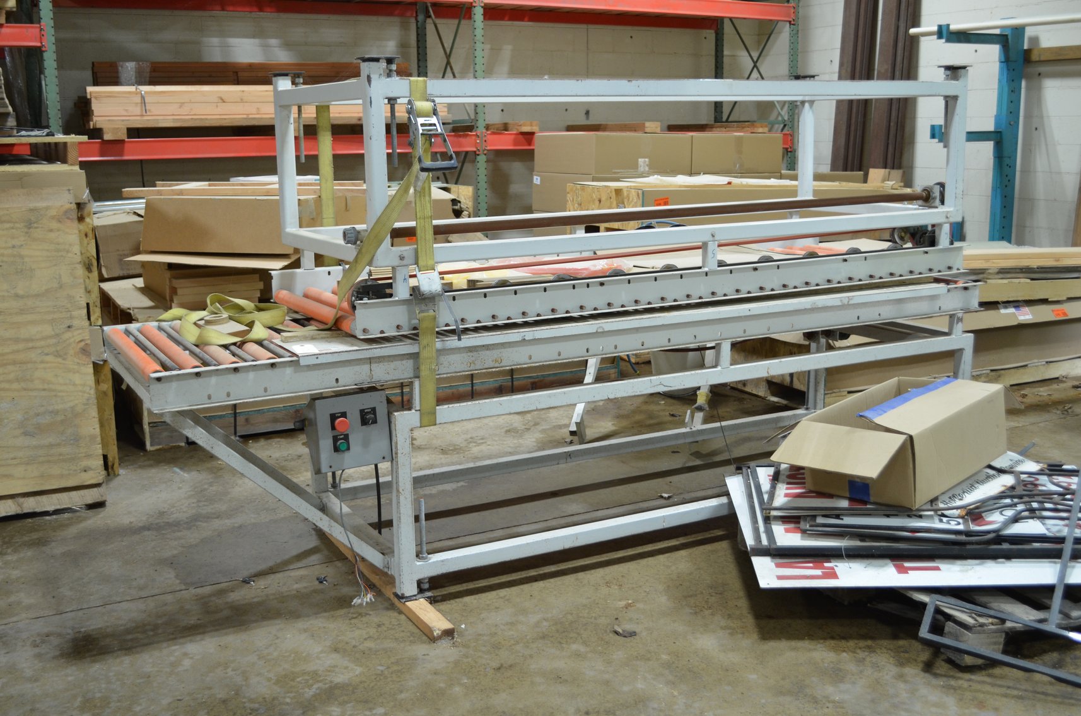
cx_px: 540
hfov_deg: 49.6
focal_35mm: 39
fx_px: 1169
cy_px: 358
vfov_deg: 34.1
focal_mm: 26
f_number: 4.2
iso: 560
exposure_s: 1/60
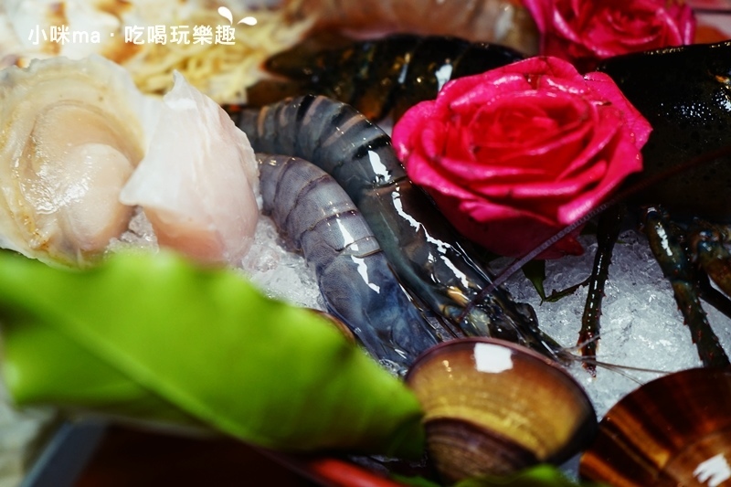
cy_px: 244
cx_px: 366
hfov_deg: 48.5
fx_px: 812
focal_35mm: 40
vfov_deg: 33.4
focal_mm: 40
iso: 1000
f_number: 4
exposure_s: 1/60
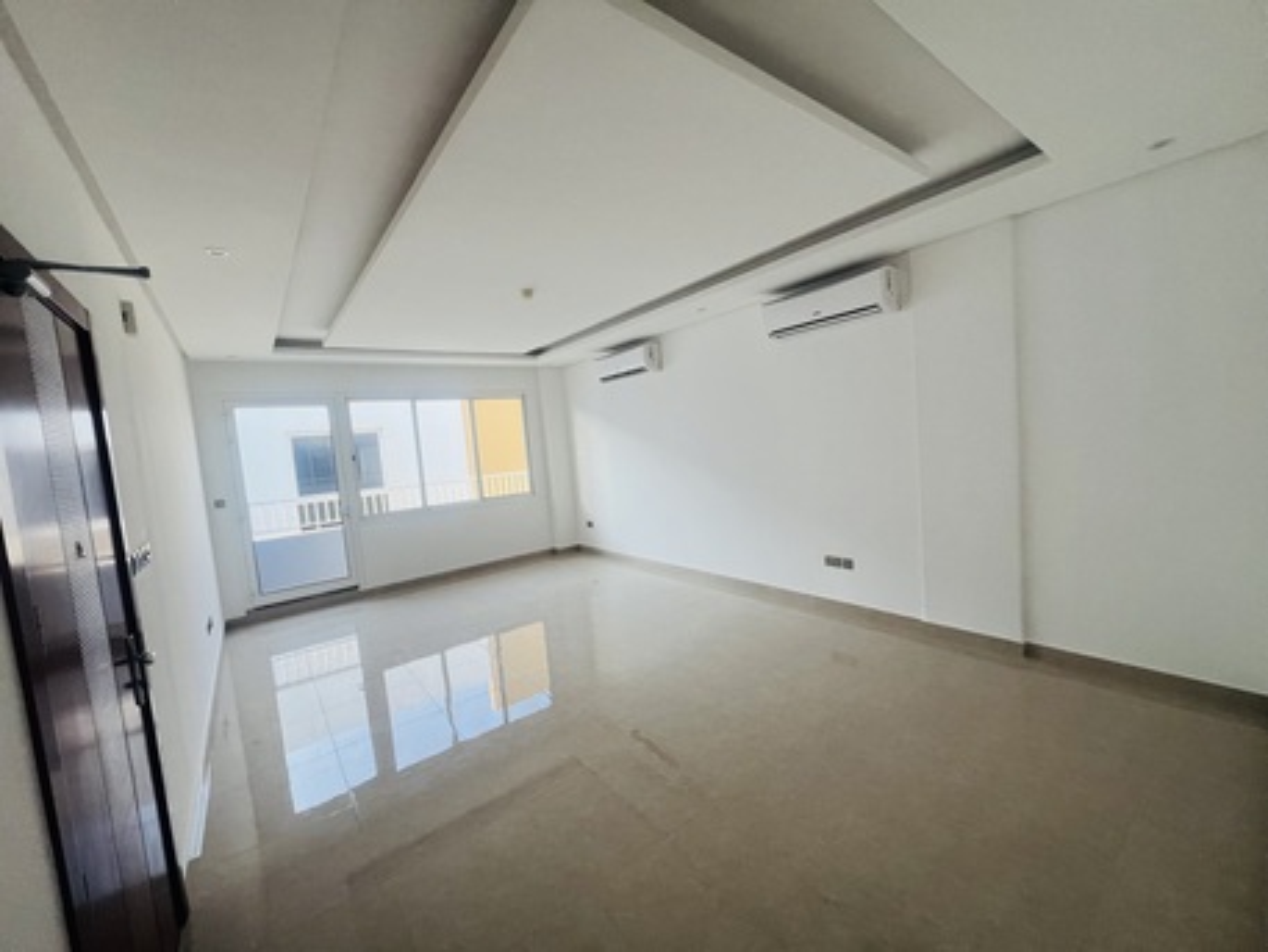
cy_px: 476
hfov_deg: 106.2
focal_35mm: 13
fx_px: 476
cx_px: 634
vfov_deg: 89.9
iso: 125
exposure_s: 1/99
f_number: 1.8
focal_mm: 1.57
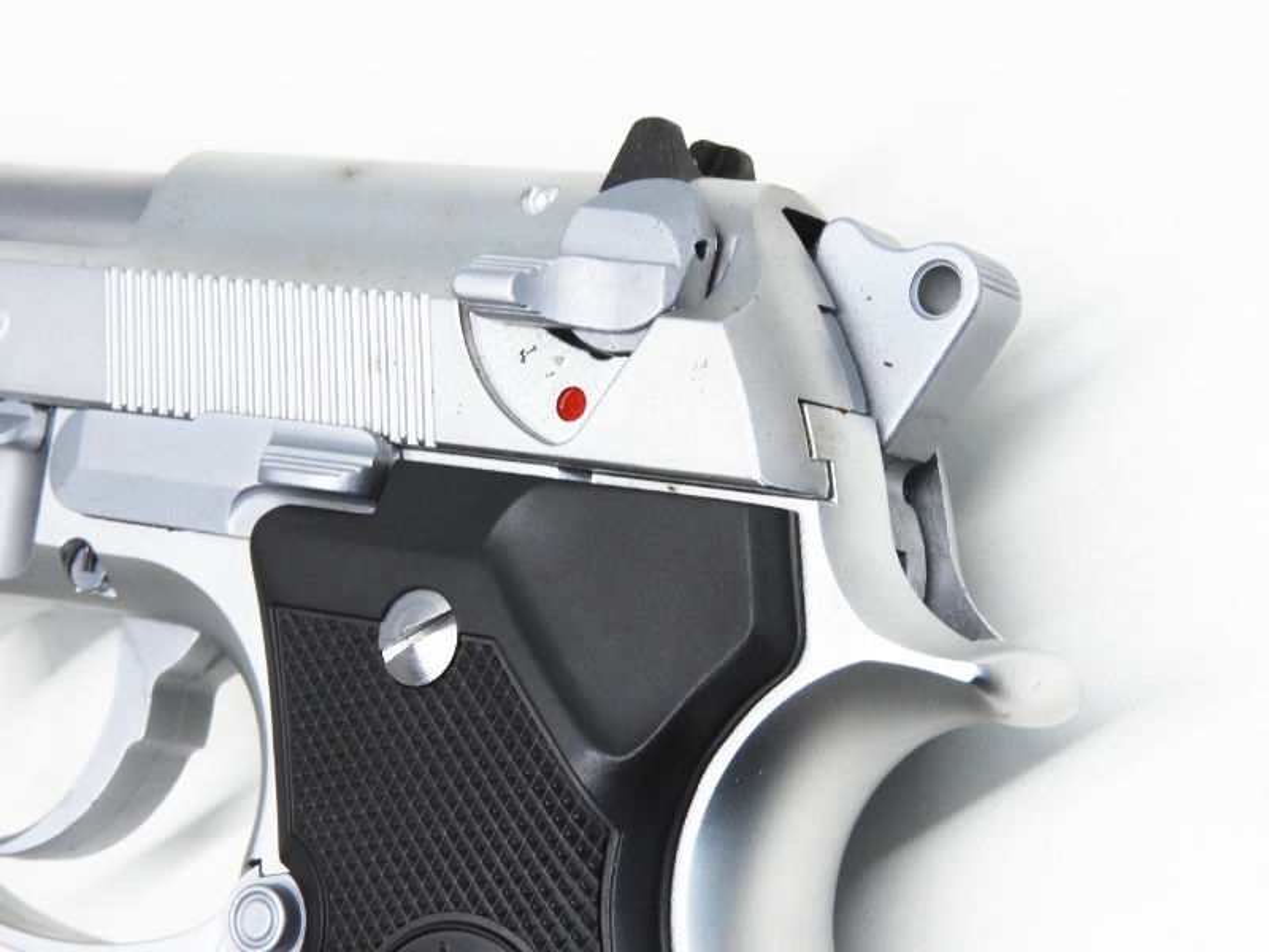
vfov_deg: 14.1
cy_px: 476
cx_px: 634
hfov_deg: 18.7
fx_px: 3849
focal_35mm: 105
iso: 200
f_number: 6.7
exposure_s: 1/40
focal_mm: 18.8
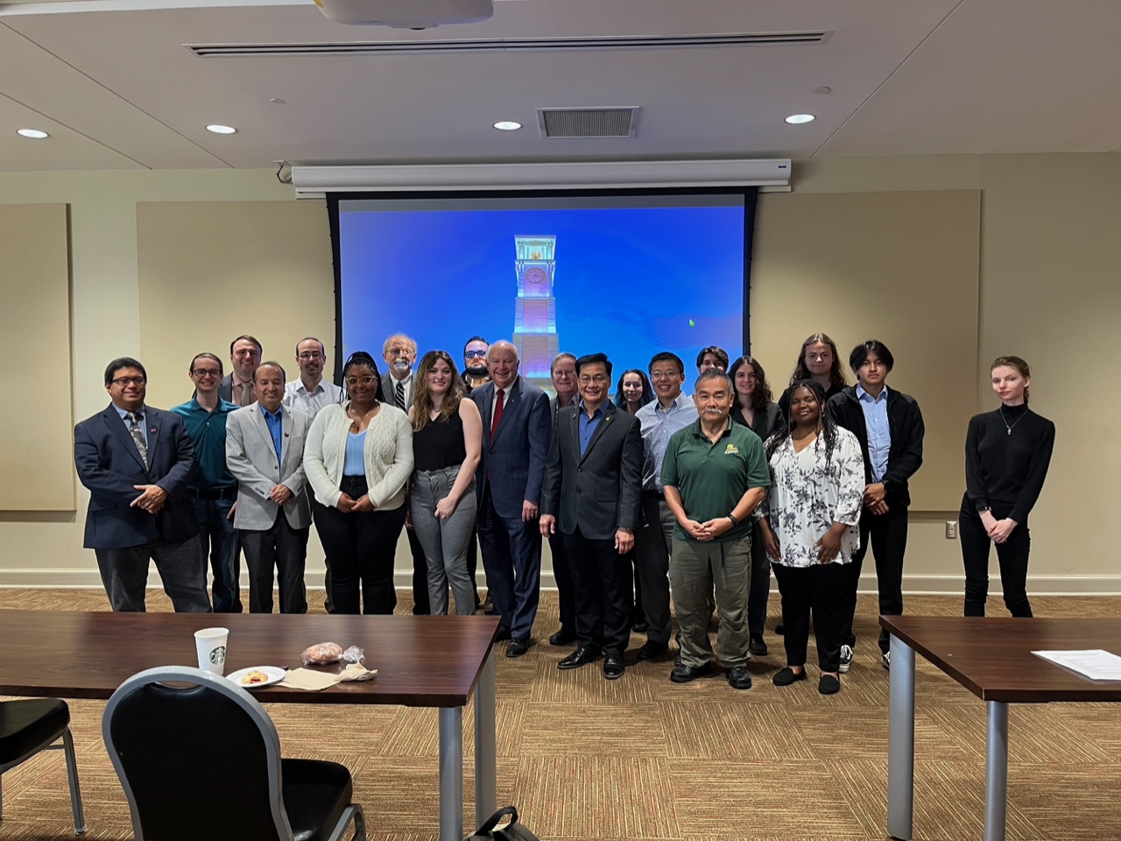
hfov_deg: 67.3
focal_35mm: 26
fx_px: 842
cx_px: 560
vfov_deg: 53.1
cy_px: 420
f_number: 1.6
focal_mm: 5.1
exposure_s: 1/60
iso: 200
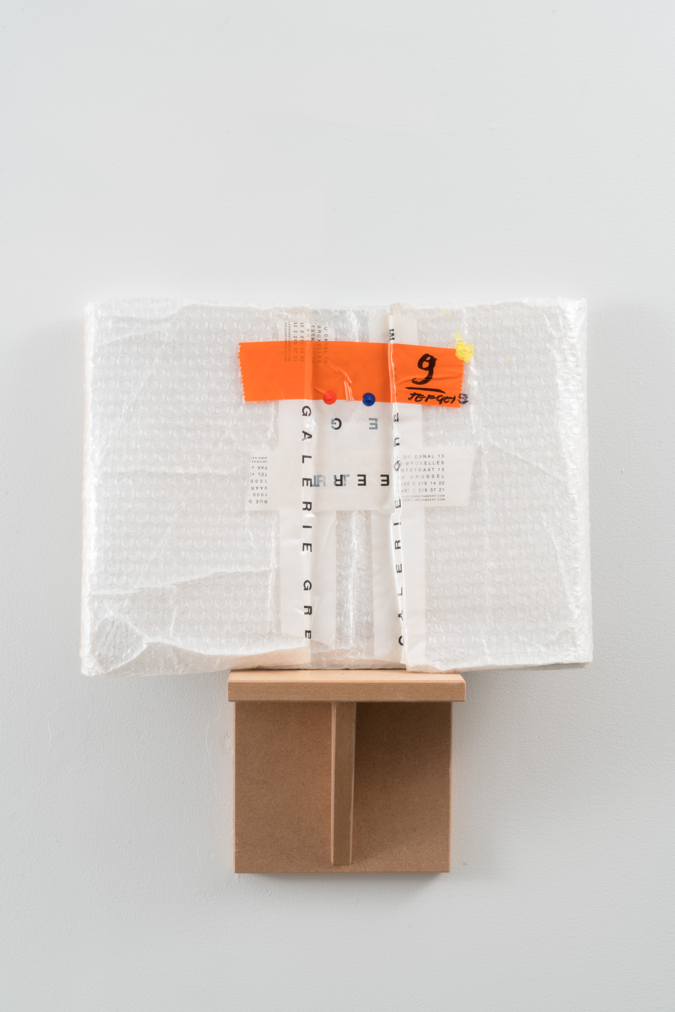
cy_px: 506
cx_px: 338
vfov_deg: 38.2
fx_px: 1462
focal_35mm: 52
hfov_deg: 26.0
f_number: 20
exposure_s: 2.5
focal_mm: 52
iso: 64
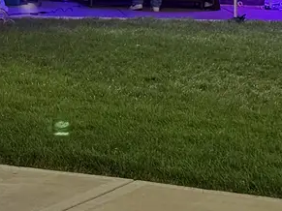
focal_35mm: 176
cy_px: -112
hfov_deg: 11.1
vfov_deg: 8.2
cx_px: 8
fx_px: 1433
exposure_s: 1/30
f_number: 1.78
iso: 640
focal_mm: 6.76
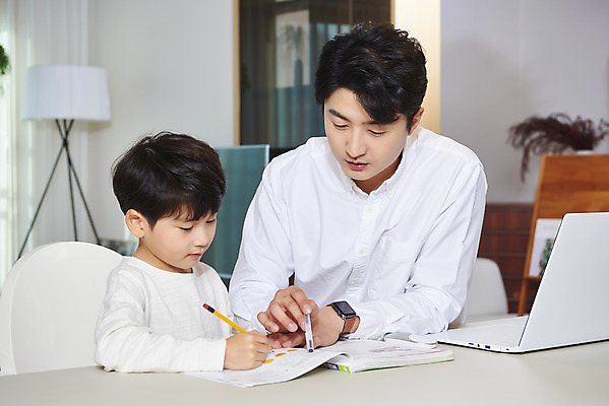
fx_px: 1185
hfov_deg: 28.8
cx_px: 304
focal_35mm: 70
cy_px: 203
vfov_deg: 19.5
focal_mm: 70
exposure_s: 1/80
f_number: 5.6
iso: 200
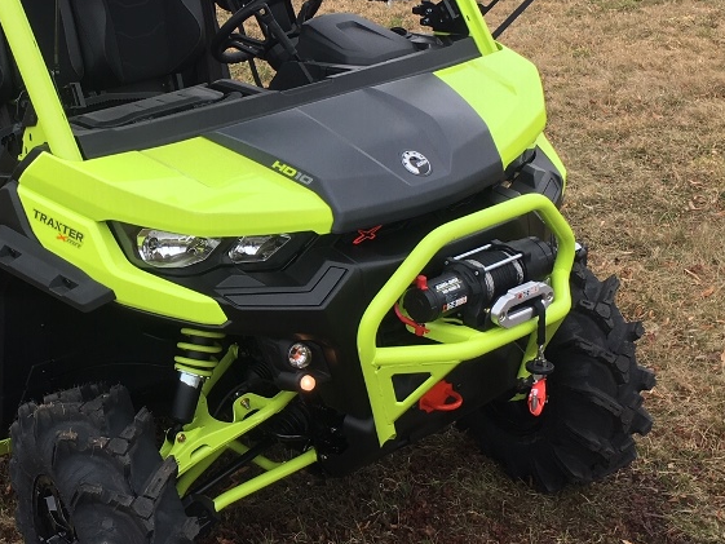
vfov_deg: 23.6
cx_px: 146
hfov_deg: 30.4
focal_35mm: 62
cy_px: 203
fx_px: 1299
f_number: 2.2
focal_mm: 4.15
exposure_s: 1/191
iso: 25
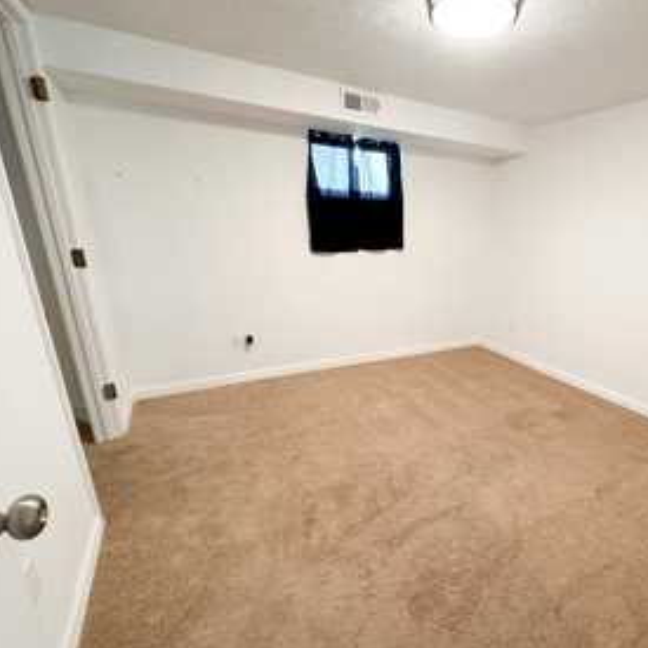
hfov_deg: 78.9
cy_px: 346
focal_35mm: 18
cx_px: 415
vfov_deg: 80.6
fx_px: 381
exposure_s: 1/60
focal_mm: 2.22
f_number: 2.2
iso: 250
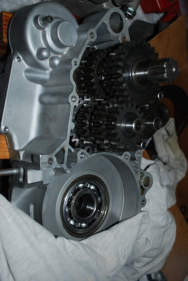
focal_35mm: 48
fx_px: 375
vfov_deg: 41.1
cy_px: 140
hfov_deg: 28.2
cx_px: 94
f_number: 4.2
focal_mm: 32
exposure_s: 1/125
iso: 100
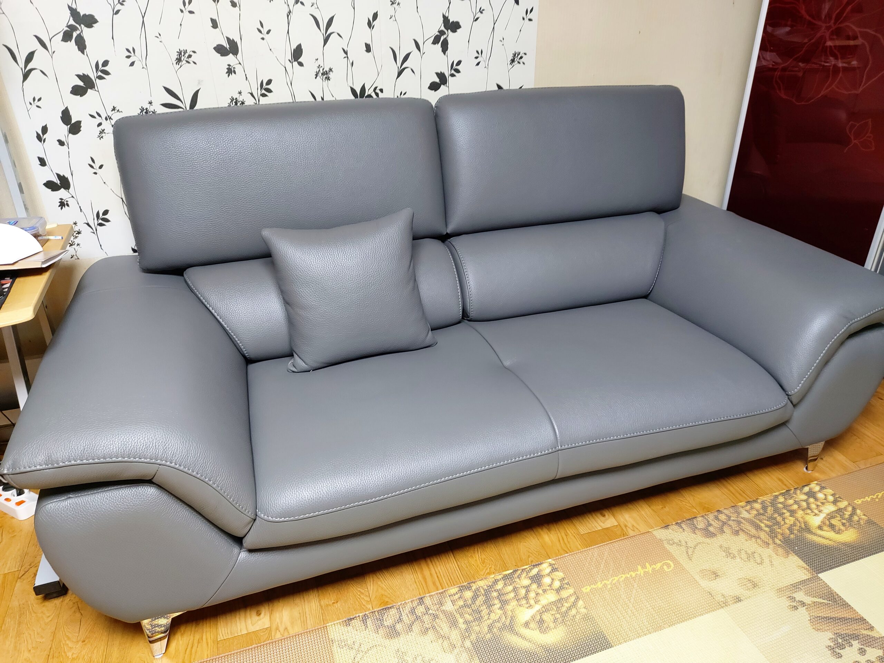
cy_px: 332
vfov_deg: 54.9
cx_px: 442
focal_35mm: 25
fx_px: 638
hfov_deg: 69.4
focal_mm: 4.58
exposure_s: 1/24
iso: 200
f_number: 2
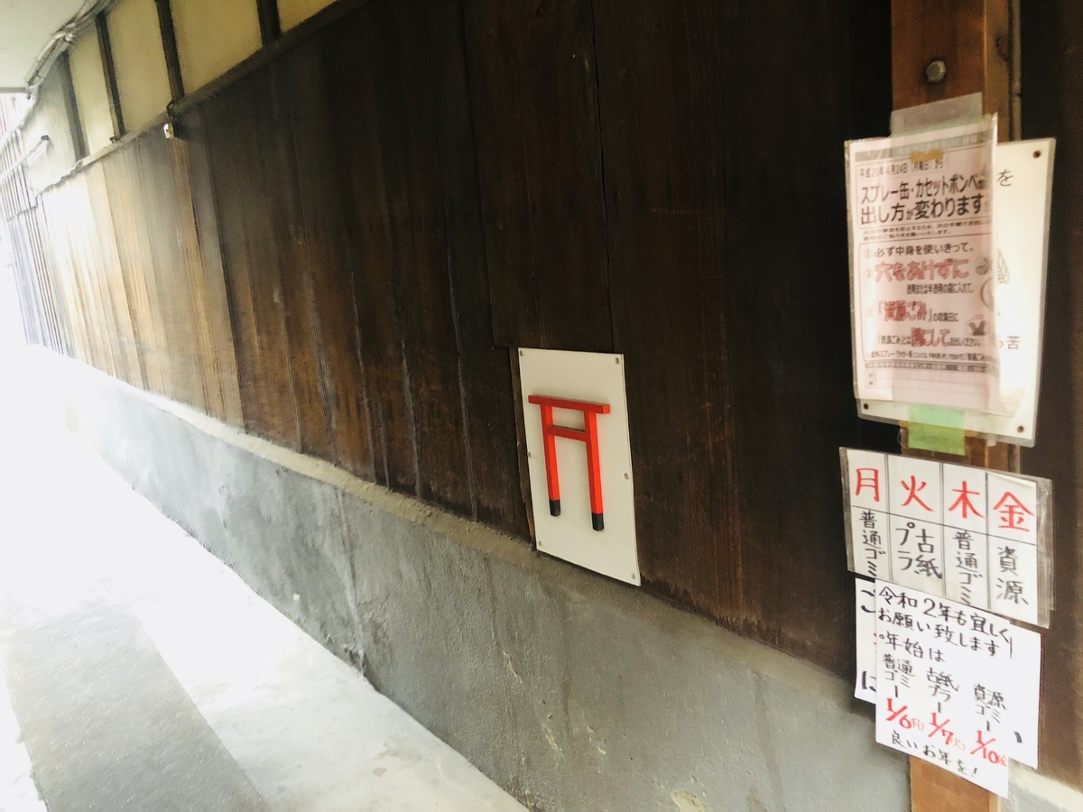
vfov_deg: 49.7
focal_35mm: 28
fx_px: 876
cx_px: 542
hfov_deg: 63.4
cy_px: 406
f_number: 1.8
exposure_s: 1/4
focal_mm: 4
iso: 100
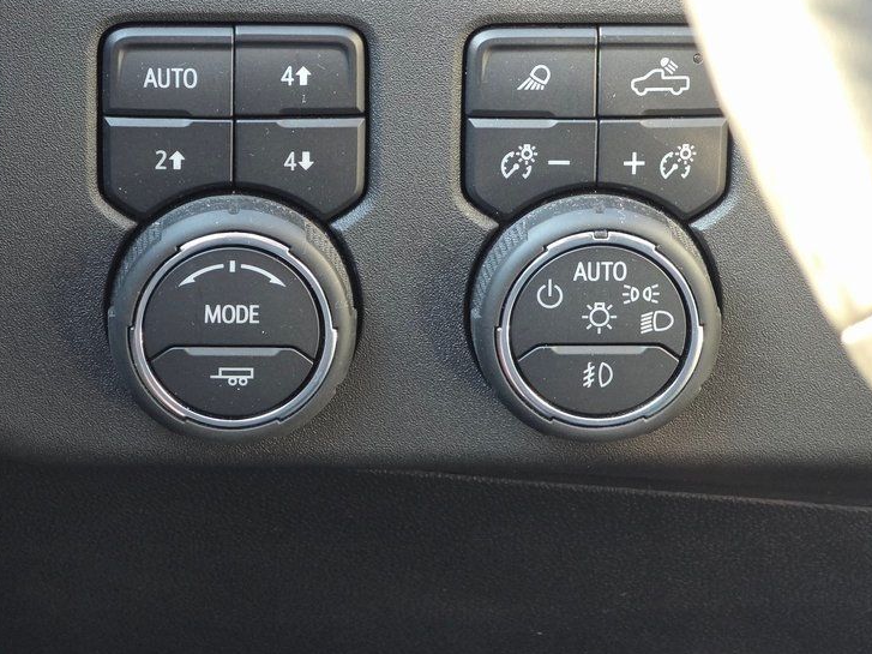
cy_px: 205
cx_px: 338
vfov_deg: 9.2
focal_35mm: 162
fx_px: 4080
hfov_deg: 12.2
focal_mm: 18.6
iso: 800
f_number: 3.4
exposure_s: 1/60
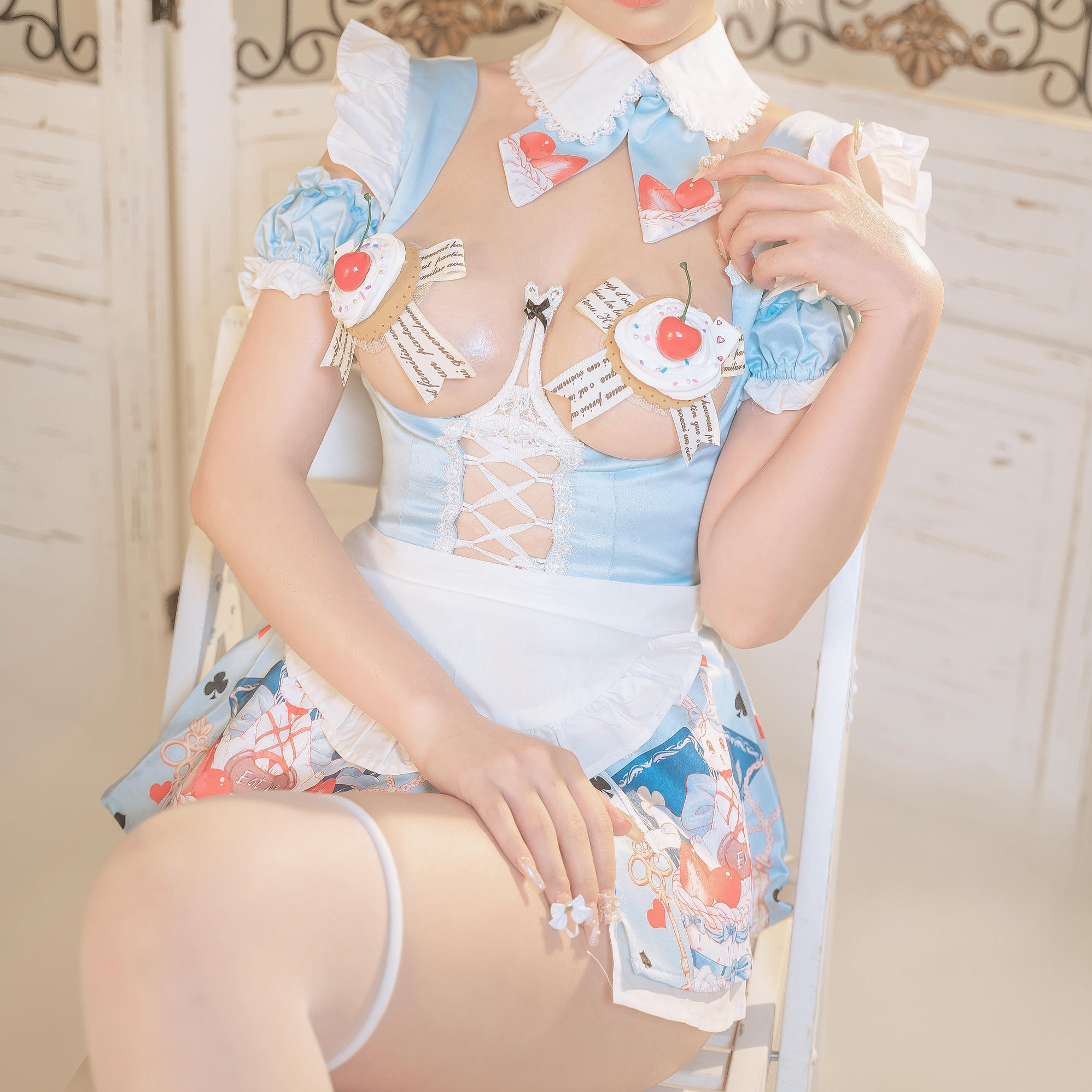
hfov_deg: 28.6
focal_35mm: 60
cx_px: 546
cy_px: 343
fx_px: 2141
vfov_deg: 28.4
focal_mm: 47
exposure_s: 1/50
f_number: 2.8
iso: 200
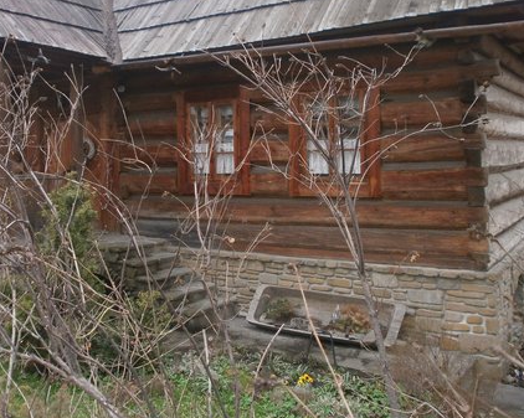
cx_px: 230
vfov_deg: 37.0
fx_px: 620
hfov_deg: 45.7
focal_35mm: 40
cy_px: 151
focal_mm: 4.8
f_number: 2.9
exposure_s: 1/125
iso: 100
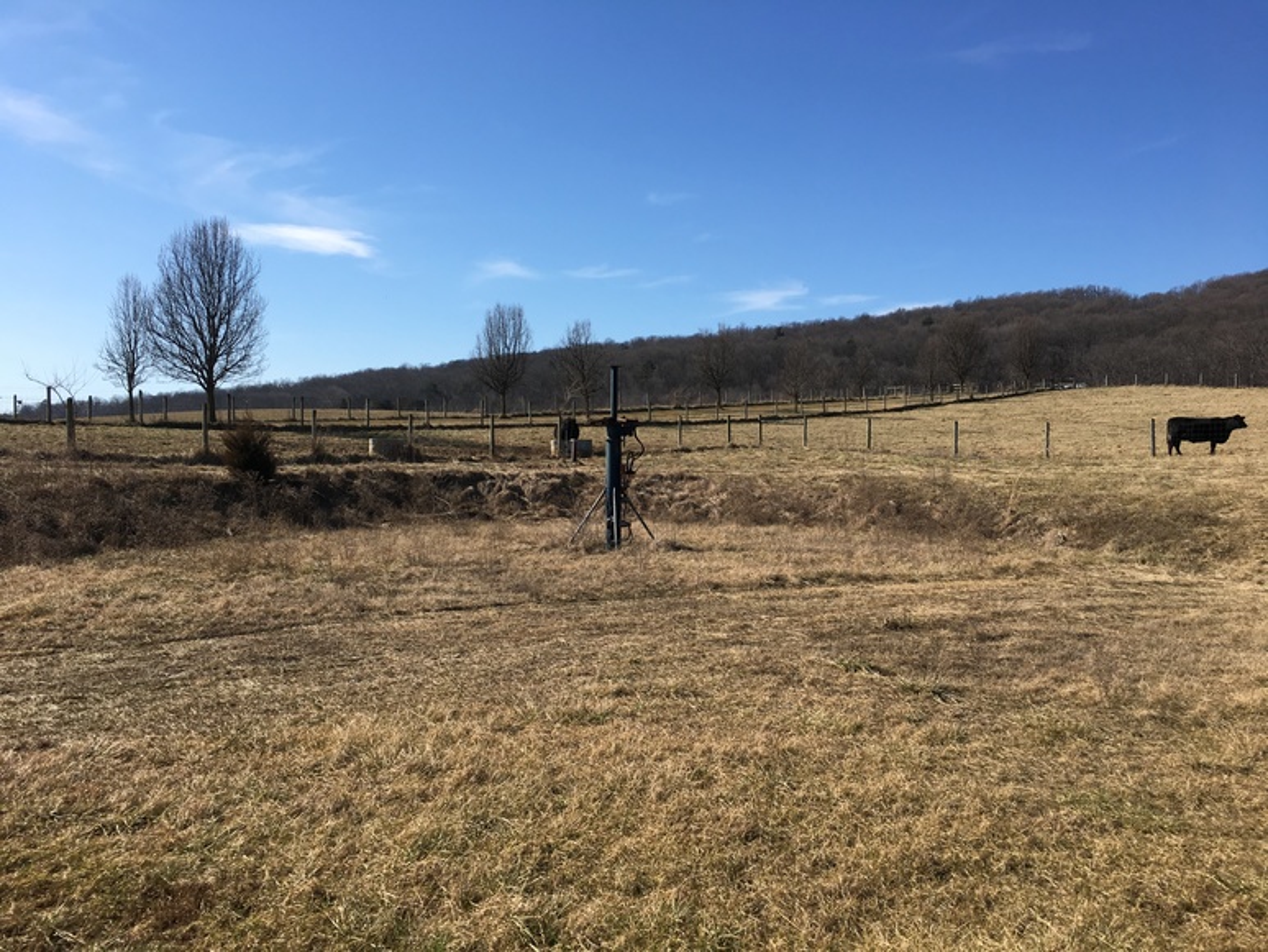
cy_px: 476
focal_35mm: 29
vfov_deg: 48.2
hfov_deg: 61.7
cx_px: 634
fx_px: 1062
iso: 25
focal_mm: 4.15
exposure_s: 1/1748
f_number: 2.2
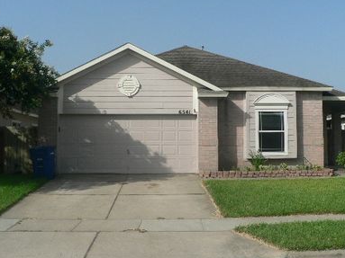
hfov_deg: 40.4
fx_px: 468
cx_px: 196
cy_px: 104
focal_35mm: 47
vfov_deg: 30.8
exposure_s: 1/400
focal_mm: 6
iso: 80
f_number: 5.6
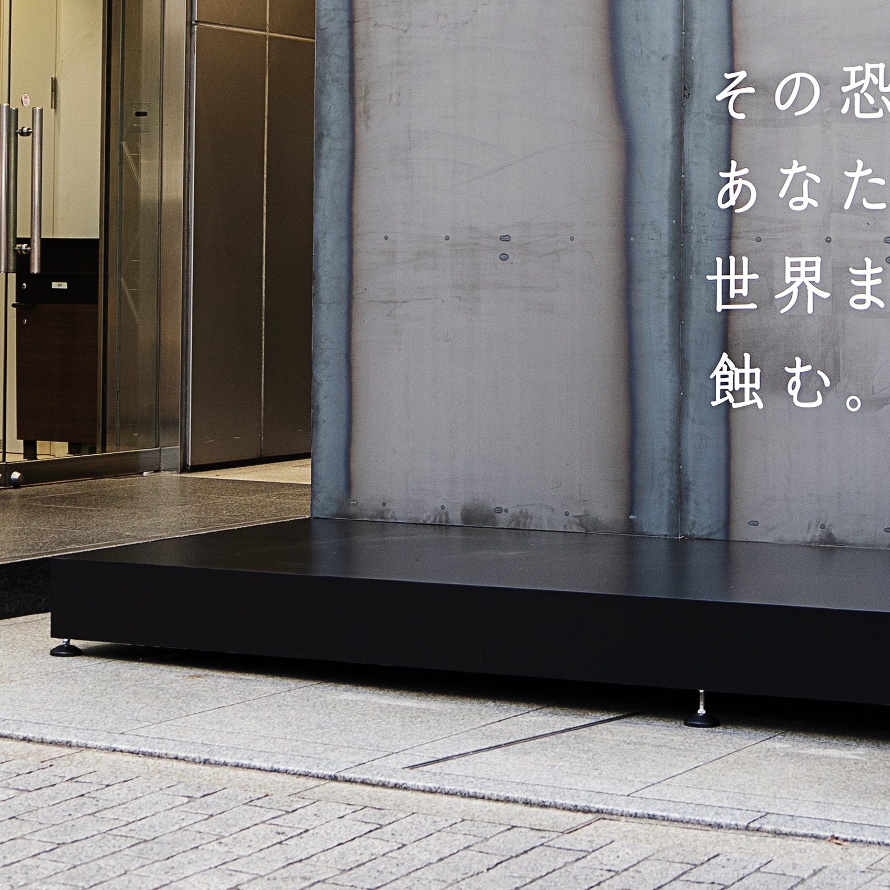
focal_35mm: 83
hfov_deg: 20.4
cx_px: 825
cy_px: 220
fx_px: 2414
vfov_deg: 20.7
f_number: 4
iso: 320
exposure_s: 1/160
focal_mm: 28
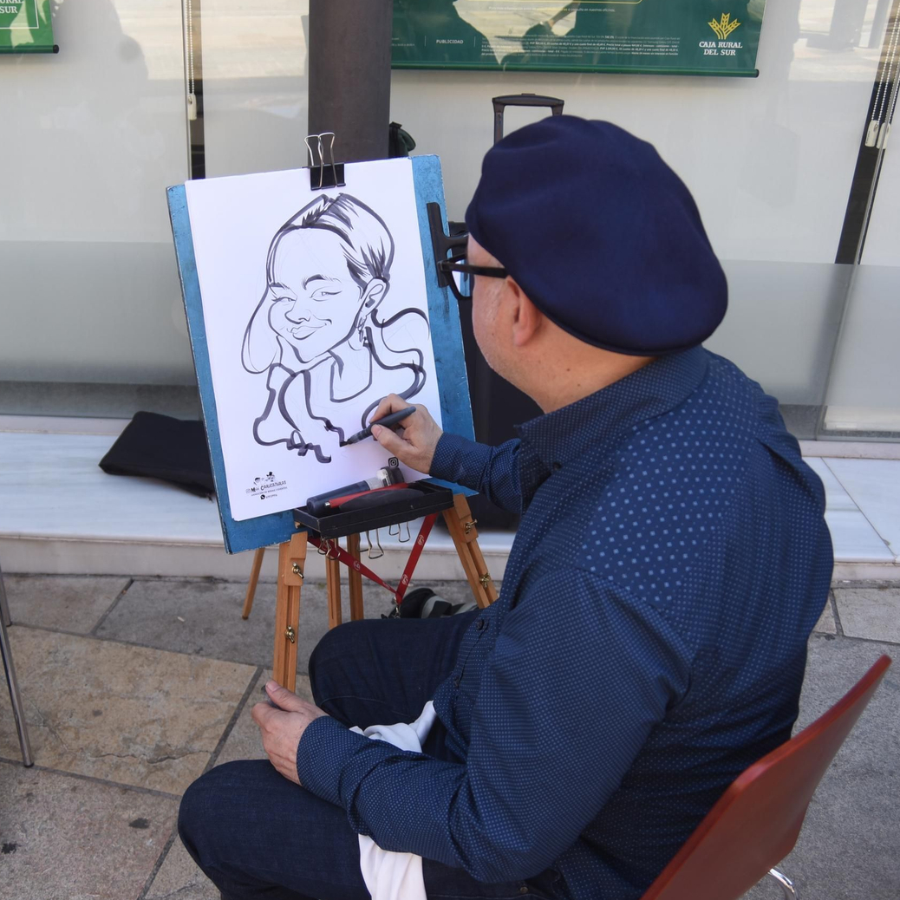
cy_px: 439
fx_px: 1118
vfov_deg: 43.9
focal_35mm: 38
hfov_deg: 43.6
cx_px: 344
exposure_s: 1/200
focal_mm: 29
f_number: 5.6
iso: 200
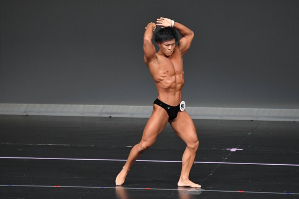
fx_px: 3113
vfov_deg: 3.7
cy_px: 100
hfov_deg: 5.5
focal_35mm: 375
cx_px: 150
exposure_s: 1/400
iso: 4000
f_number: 5.6
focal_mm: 250
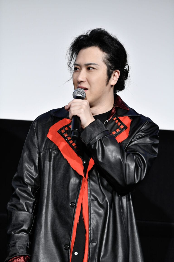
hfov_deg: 7.6
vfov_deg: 11.4
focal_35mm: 180
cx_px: 87
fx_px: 1305
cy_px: 131
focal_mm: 180
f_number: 4
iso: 1600
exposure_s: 1/160
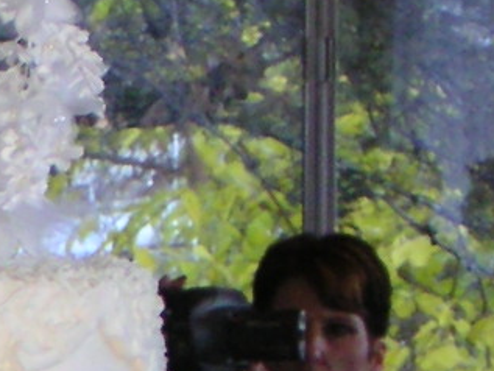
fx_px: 5482
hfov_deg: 5.0
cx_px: -693
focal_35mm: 384
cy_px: 578
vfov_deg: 3.9
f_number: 3.4
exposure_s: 1/90
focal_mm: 9.9
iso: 200
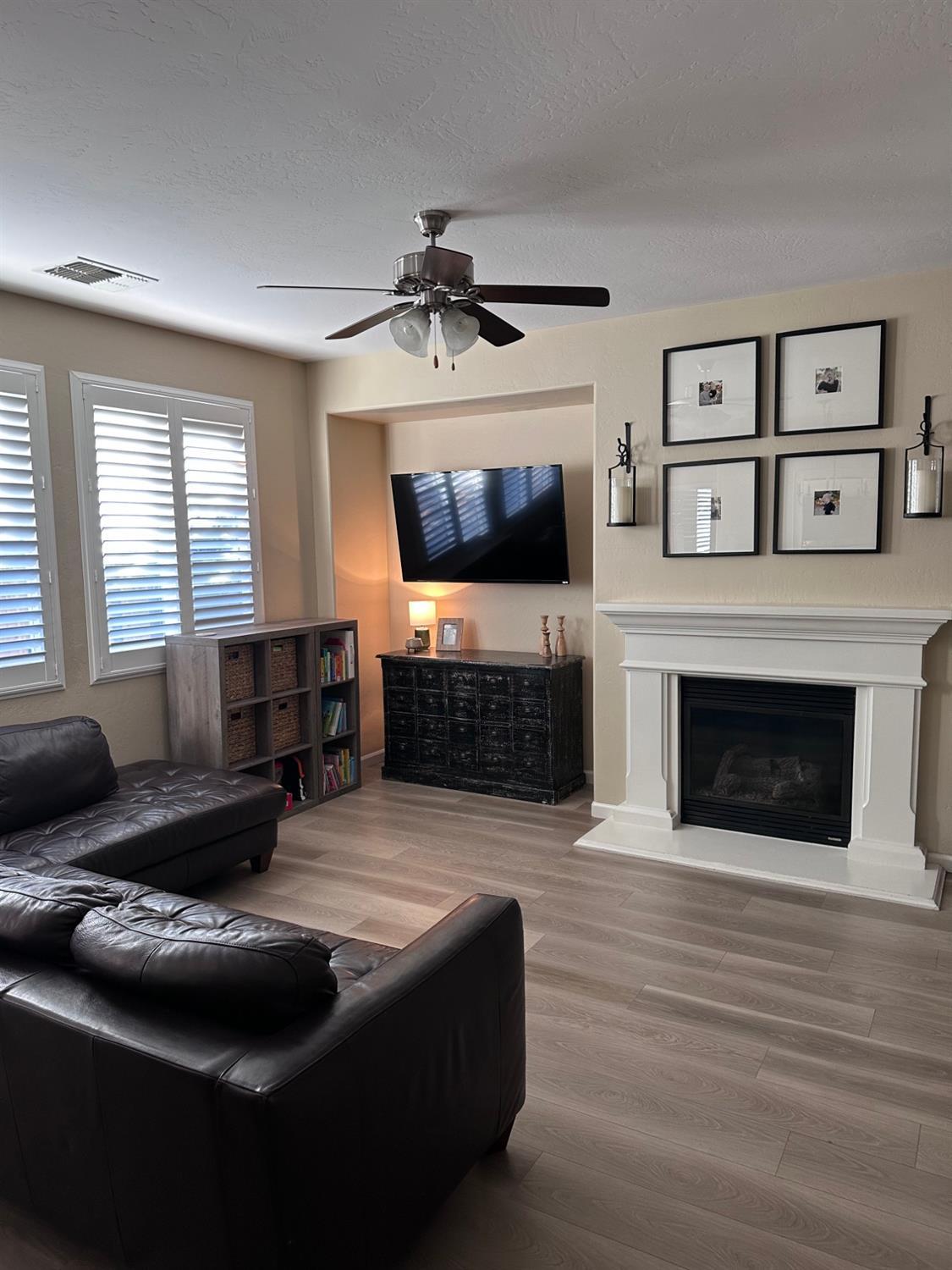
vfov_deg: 71.6
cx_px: 476
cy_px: 635
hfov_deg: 56.8
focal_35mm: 24
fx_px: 880
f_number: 1.78
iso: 160
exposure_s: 1/60
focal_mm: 6.86
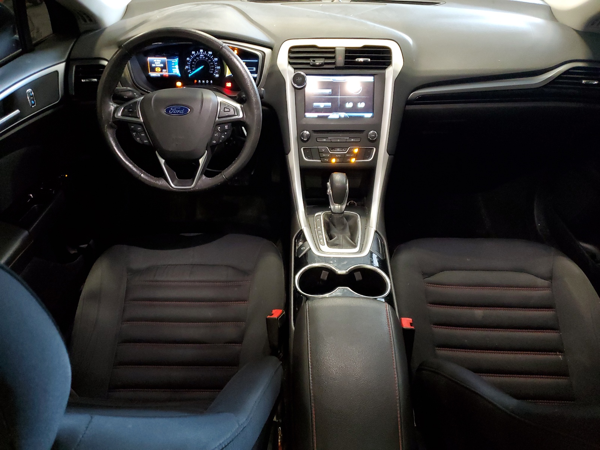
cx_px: 300
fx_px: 451
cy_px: 225
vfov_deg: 53.1
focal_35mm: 26
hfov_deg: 67.3
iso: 352
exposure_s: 1/15
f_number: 1.5
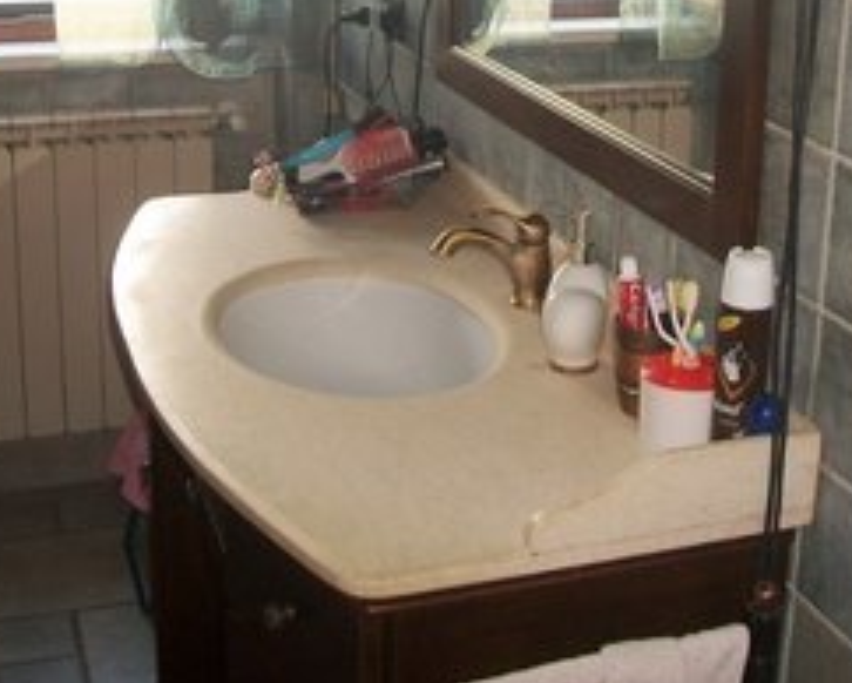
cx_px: 570
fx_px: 1464
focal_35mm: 58
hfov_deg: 32.2
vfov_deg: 25.7
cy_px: 106
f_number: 2.9
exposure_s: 1/30
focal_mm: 5.7
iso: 160
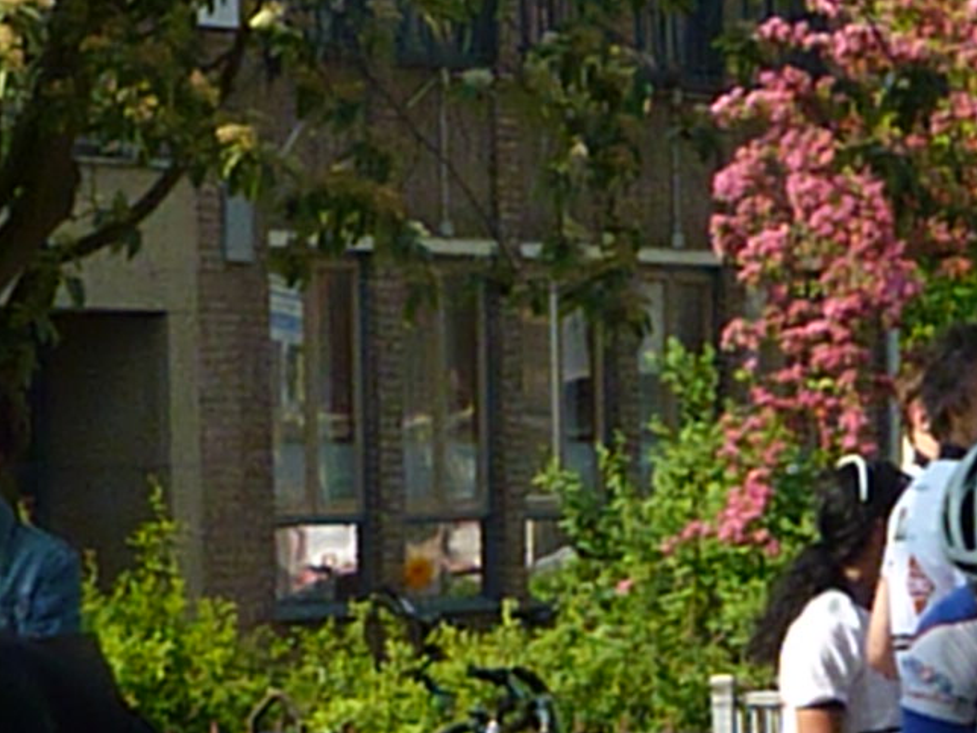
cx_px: 475
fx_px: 12306
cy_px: 1074
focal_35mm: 436
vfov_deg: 3.4
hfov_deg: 4.5
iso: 800
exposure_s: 1/1000
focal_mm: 22.5
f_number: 6.3
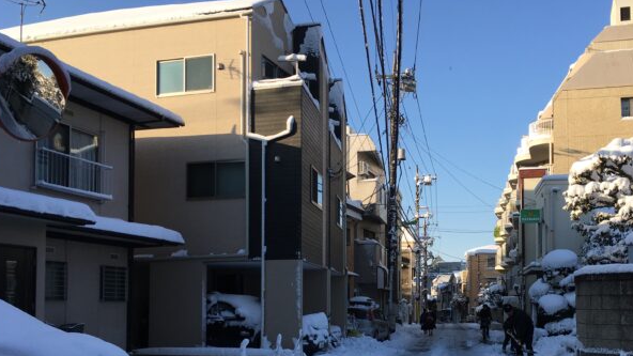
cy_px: 272
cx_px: 397
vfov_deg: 28.5
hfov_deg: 48.9
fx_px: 688
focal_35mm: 41
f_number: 2.2
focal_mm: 4.15
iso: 25
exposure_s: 1/974
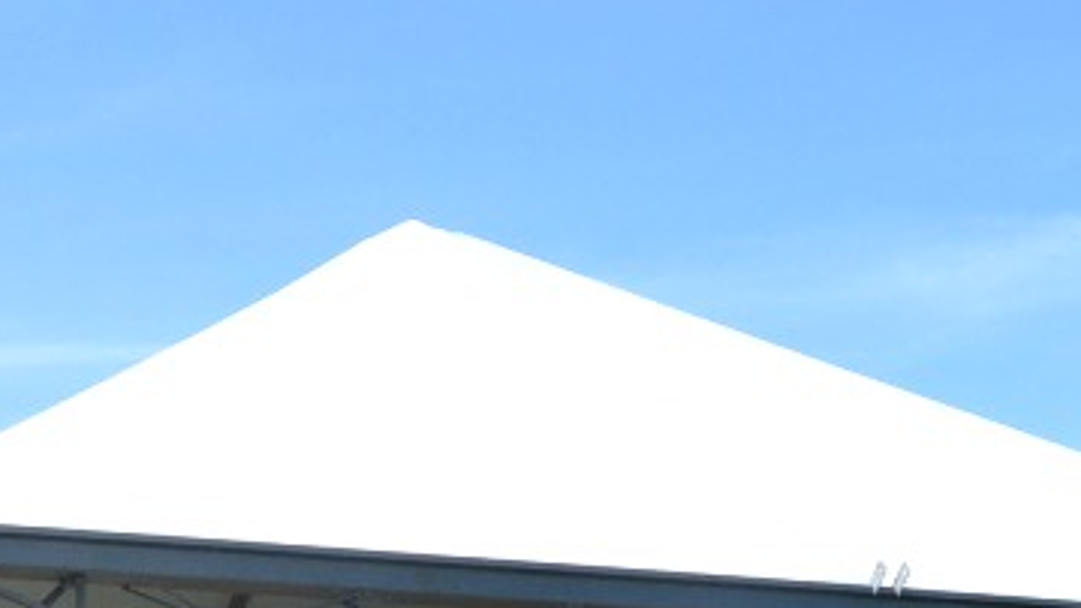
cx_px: -57
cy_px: 1159
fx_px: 3125
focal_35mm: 109
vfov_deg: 10.4
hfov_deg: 19.0
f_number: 13
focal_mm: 18
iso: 800
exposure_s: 1/640
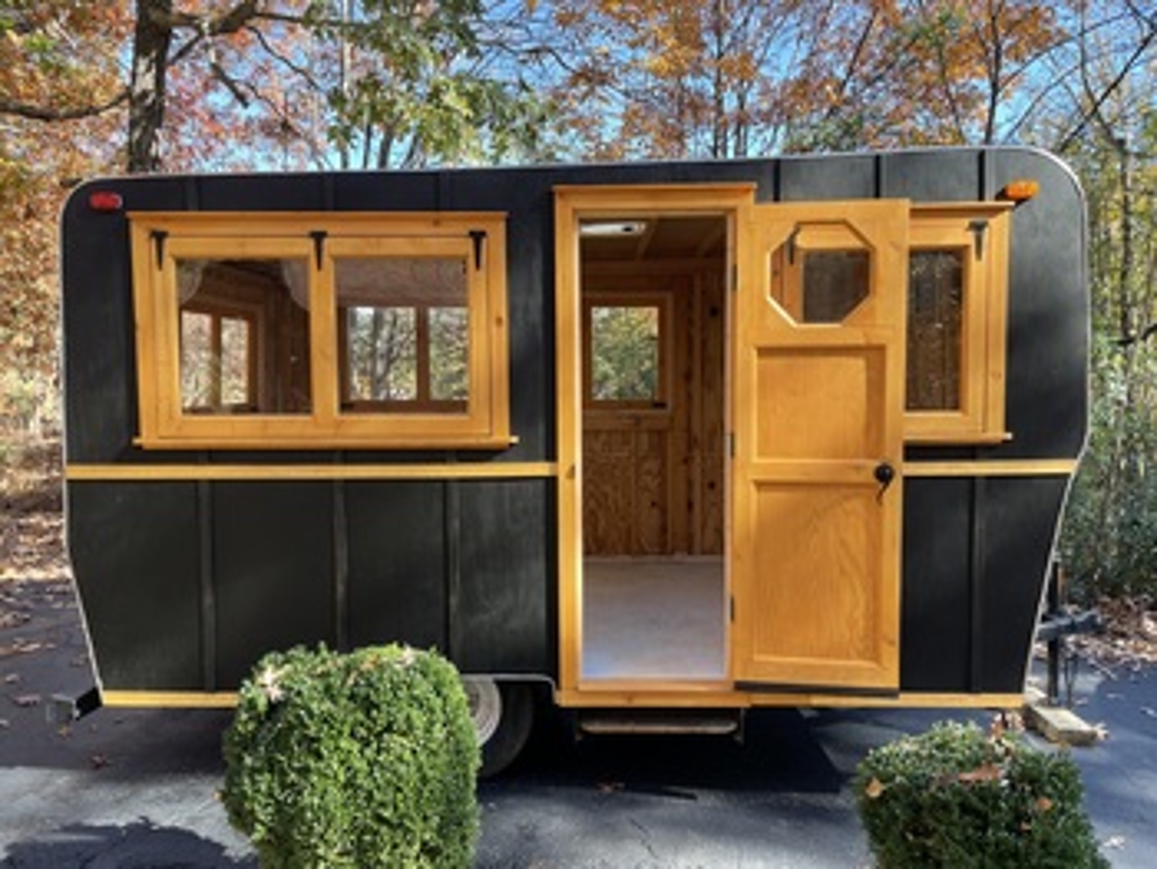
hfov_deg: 67.3
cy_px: 434
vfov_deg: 53.1
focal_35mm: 26
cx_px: 578
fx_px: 870
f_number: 1.6
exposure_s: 1/226
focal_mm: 4.2
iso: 32
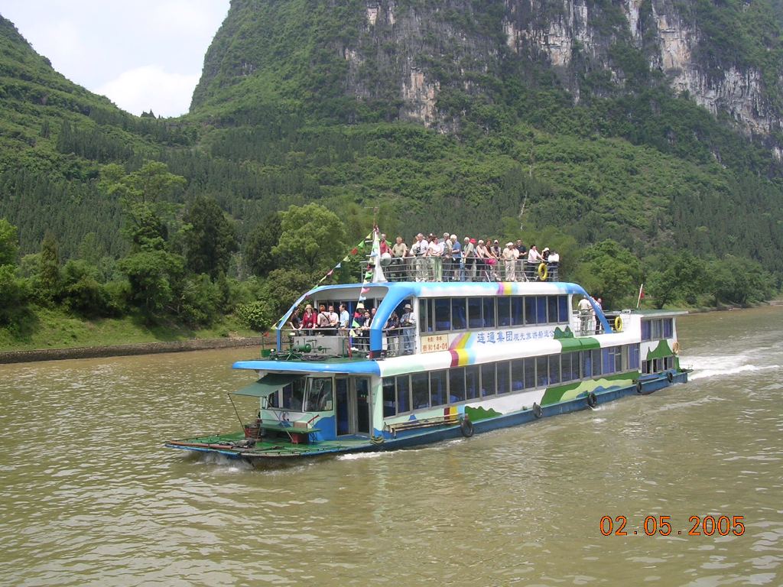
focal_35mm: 38
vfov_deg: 37.7
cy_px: 294
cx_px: 392
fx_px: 860
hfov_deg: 49.0
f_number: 5.6
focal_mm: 5.8
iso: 100
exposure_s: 1/195
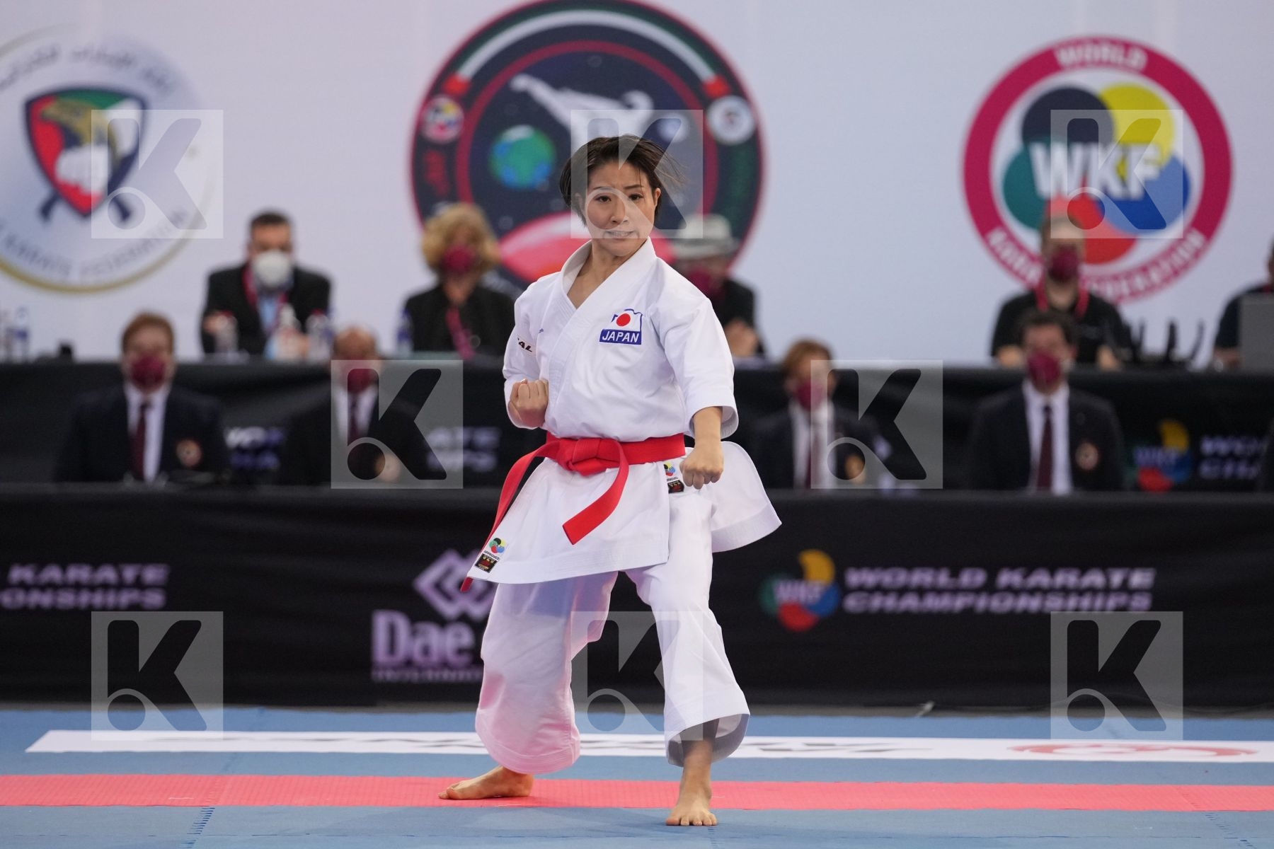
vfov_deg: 4.6
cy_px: 424
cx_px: 637
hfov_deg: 6.9
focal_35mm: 297
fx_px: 10510
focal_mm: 198
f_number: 2.8
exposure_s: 1/1000
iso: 2500
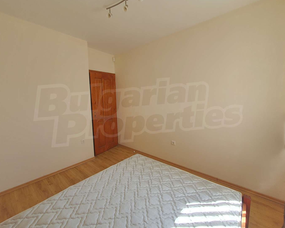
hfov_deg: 100.7
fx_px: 118
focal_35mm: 14
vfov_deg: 88.0
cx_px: 138
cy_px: 112
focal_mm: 1.8
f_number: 2.2
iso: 64
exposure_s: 1/100
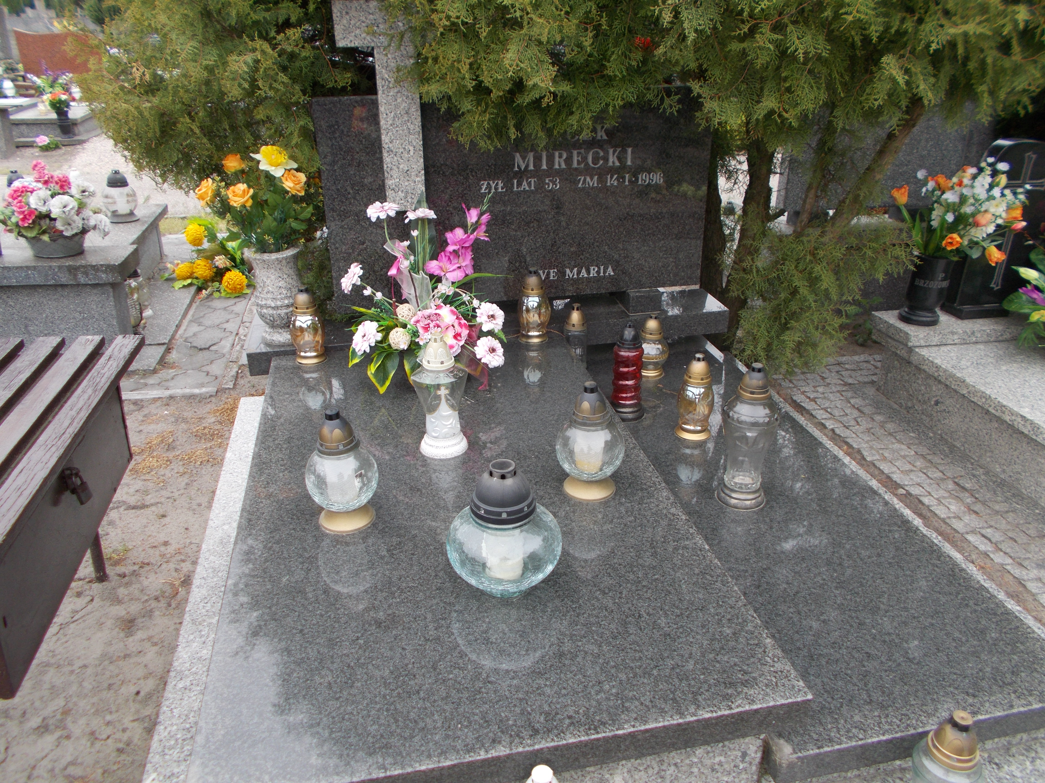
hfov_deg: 67.3
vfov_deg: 53.1
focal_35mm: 26
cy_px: 392
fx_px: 785
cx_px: 522
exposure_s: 1/100
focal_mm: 4.6
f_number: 3.2
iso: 80
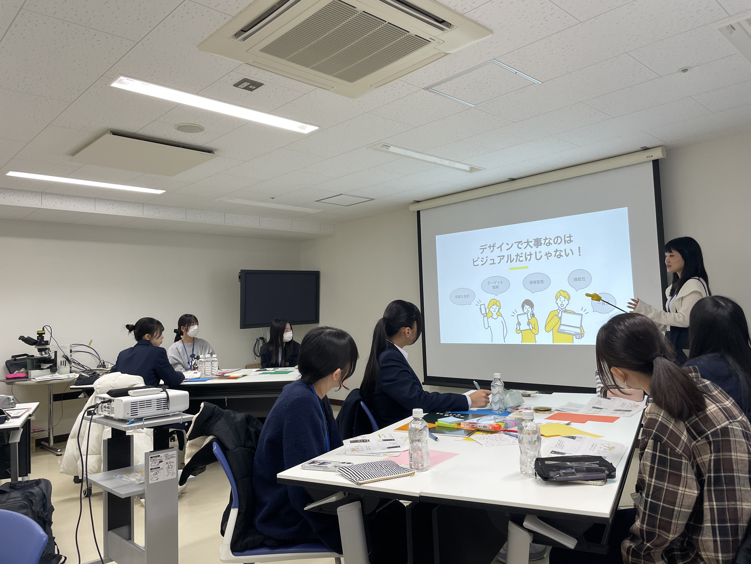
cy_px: 282
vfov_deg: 53.1
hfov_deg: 67.3
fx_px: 564
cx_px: 376
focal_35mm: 26
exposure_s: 1/120
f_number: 1.6
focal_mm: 4.2
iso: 80
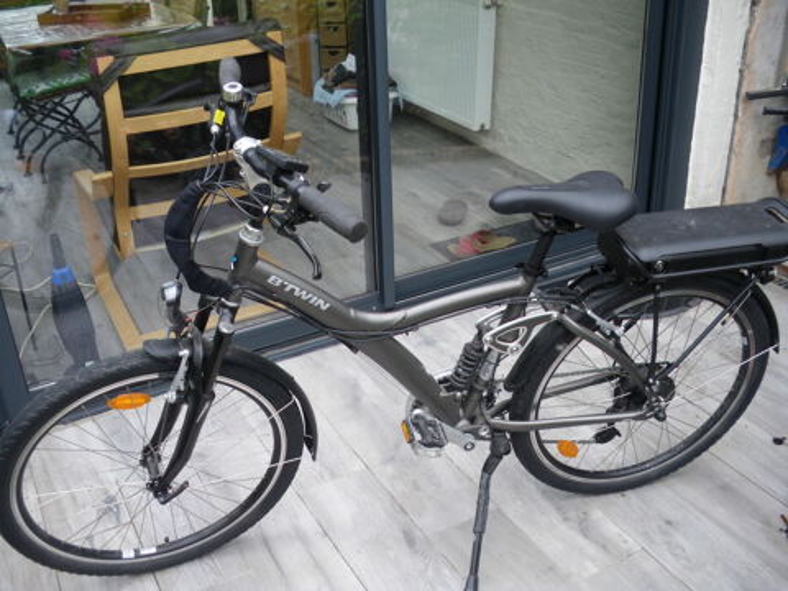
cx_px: 394
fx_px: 820
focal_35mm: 36
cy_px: 296
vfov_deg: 39.7
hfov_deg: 51.4
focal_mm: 6.3
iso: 64
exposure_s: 1/50
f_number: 3.5
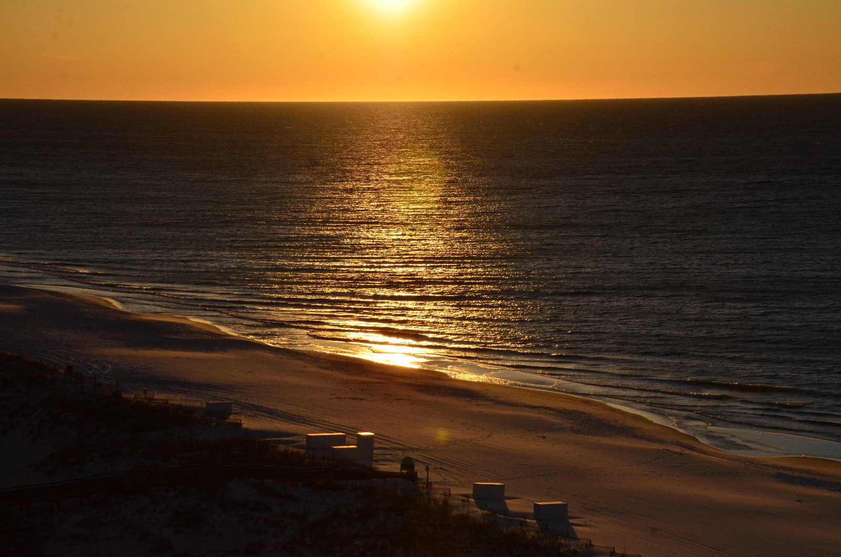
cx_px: 420
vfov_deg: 11.4
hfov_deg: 17.1
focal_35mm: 120
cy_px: 278
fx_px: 2797
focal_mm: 80
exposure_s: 1/3200
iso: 1000
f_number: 14
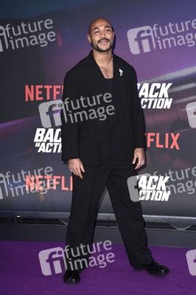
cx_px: 98
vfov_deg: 31.0
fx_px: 532
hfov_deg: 20.9
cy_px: 148
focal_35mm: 65
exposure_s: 1/250
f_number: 5.6
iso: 800
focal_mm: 65
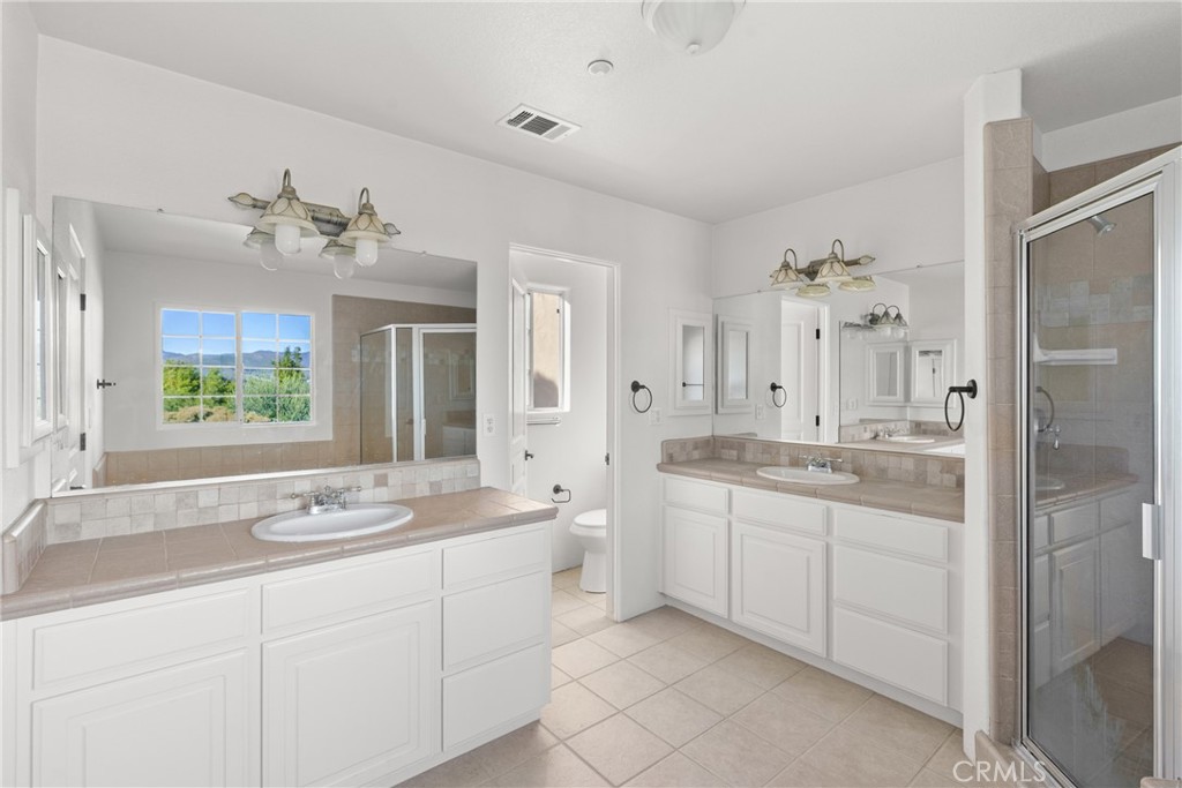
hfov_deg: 96.7
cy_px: 394
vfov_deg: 73.8
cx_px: 591
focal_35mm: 16
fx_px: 525
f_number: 8
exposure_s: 1/10
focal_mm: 16
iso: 1000
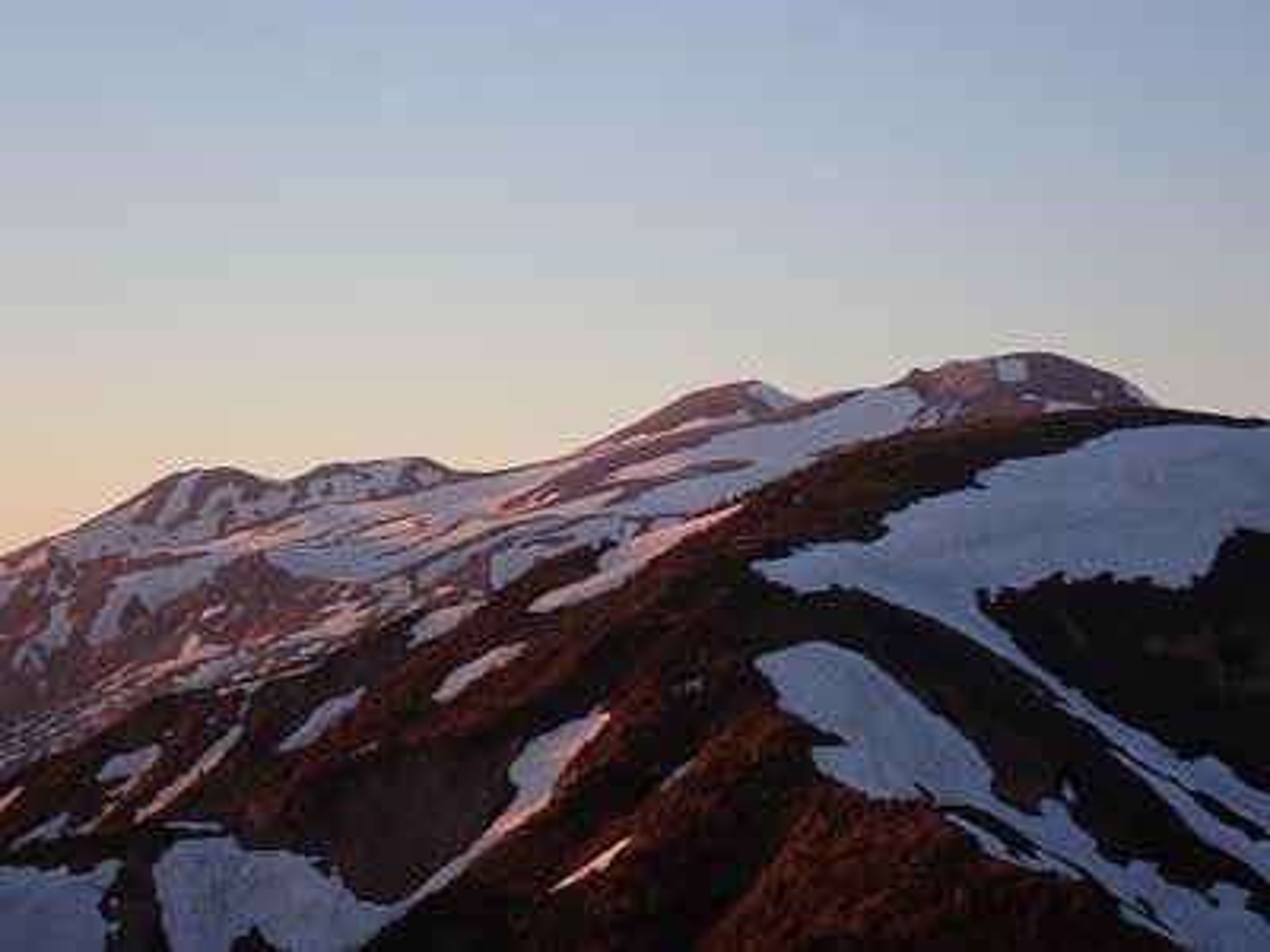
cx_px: 635
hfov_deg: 19.6
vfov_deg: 14.8
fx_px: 3669
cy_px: 476
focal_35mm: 100
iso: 200
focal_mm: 18
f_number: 4.9
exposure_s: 1/200
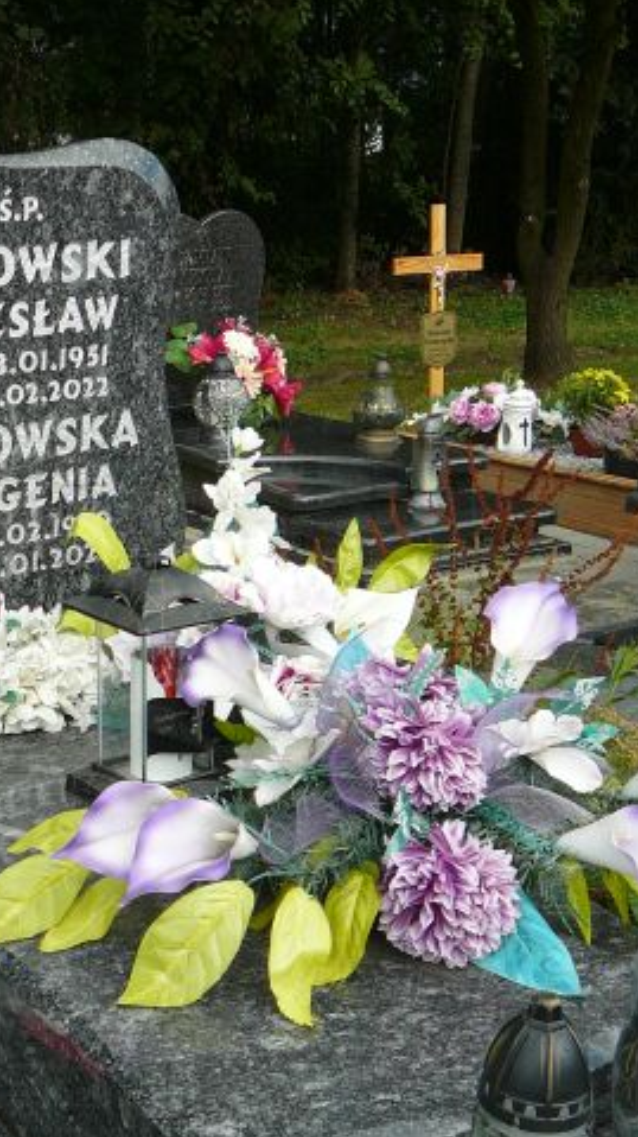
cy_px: 745
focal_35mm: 51
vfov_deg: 40.2
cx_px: 121
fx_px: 1536
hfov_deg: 23.1
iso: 80
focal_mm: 5.2
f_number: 2.8
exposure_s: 1/640
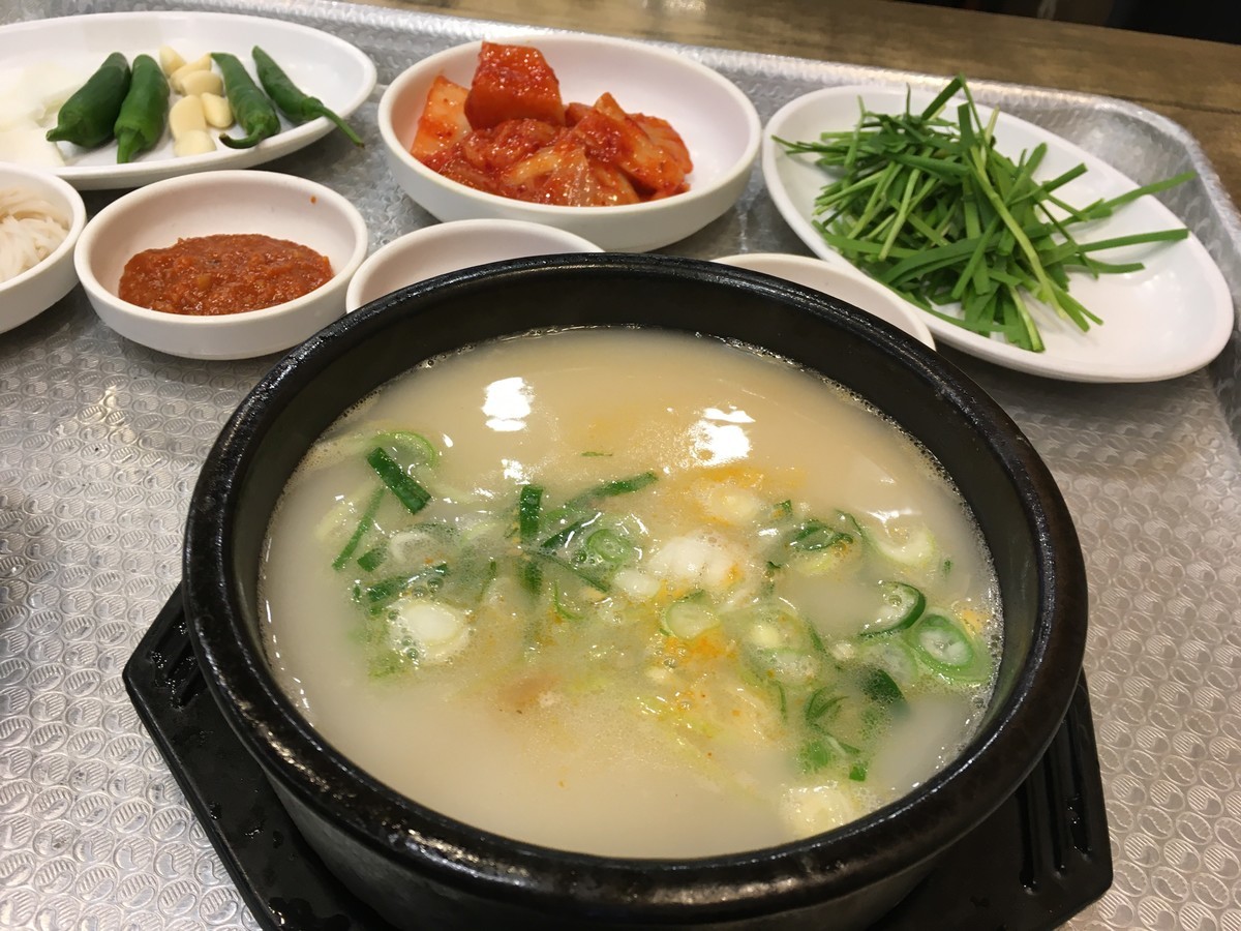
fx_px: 1040
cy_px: 466
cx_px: 620
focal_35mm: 29
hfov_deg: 61.7
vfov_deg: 48.2
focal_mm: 4.15
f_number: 2.2
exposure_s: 1/30
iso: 64
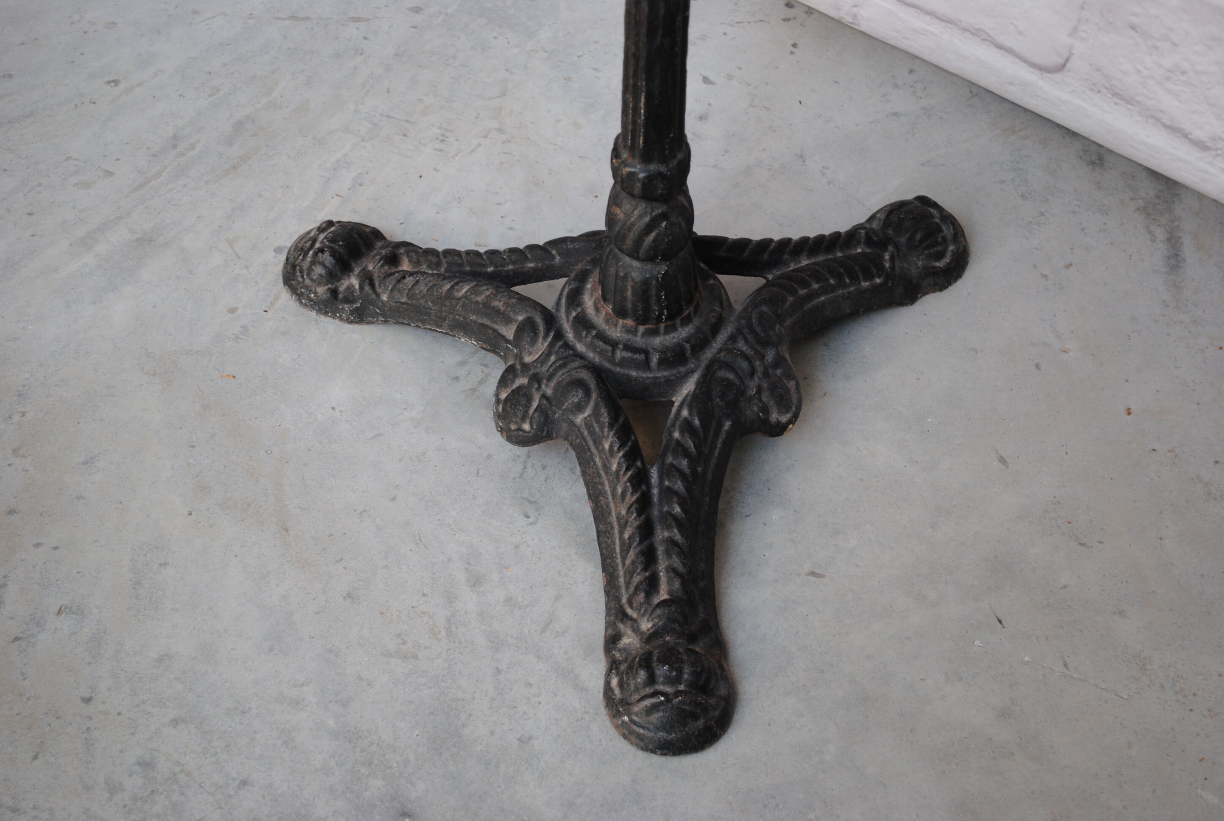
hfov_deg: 36.8
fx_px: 1840
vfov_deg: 25.2
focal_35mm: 54
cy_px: 410
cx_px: 612
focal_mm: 36
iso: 200
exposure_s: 1/30
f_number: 5
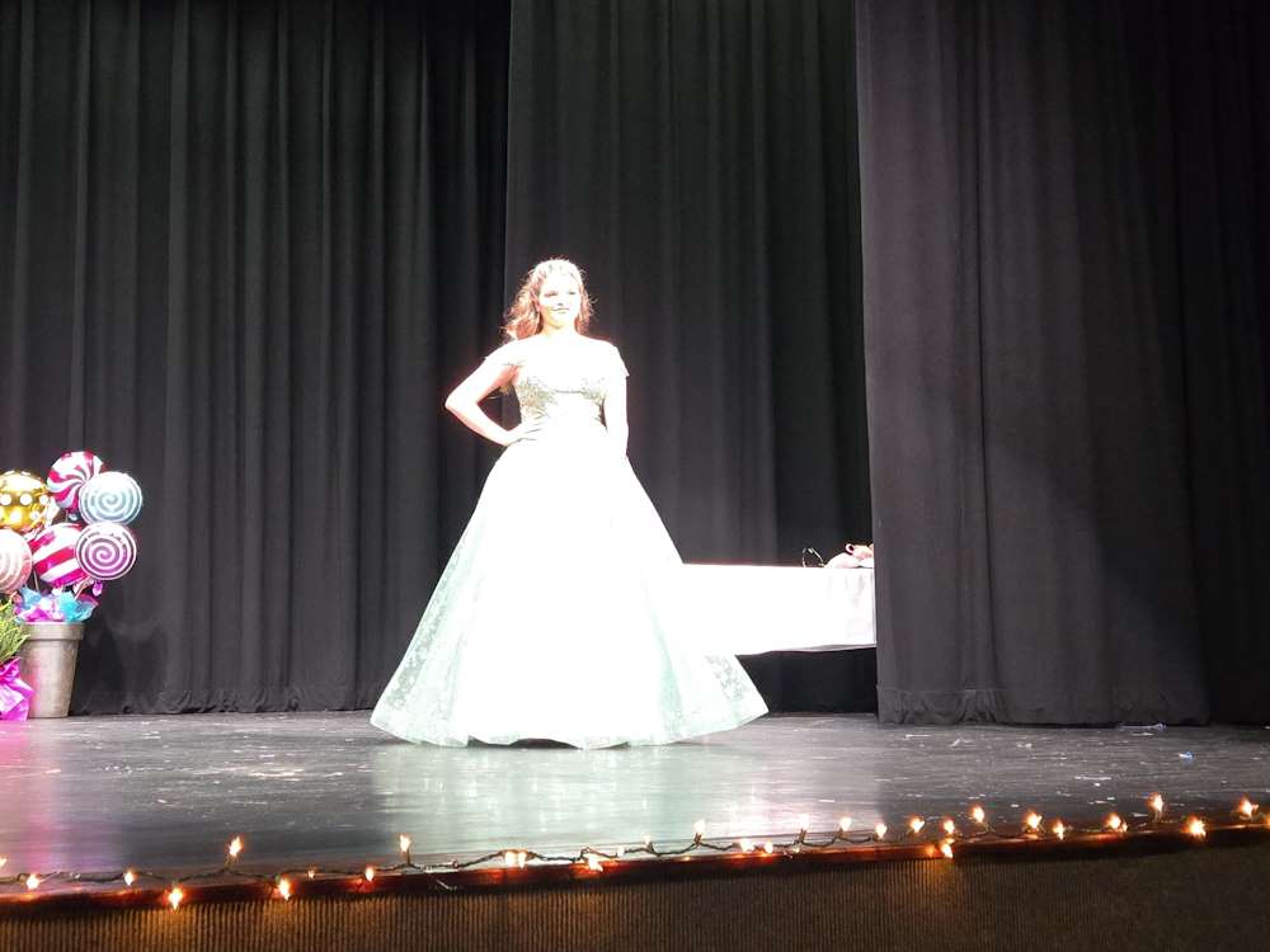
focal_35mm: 23
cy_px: 476
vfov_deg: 58.9
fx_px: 844
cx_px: 635
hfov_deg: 73.9
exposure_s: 1/120
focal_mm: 5.4
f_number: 1.8
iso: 640
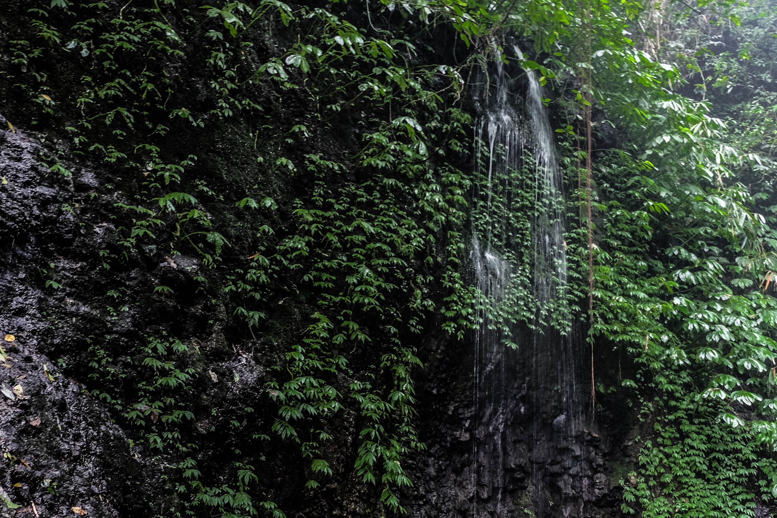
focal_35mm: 39
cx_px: 502
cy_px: 377
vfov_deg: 33.6
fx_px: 842
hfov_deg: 48.9
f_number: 3.5
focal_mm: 16
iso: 400
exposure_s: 1/15
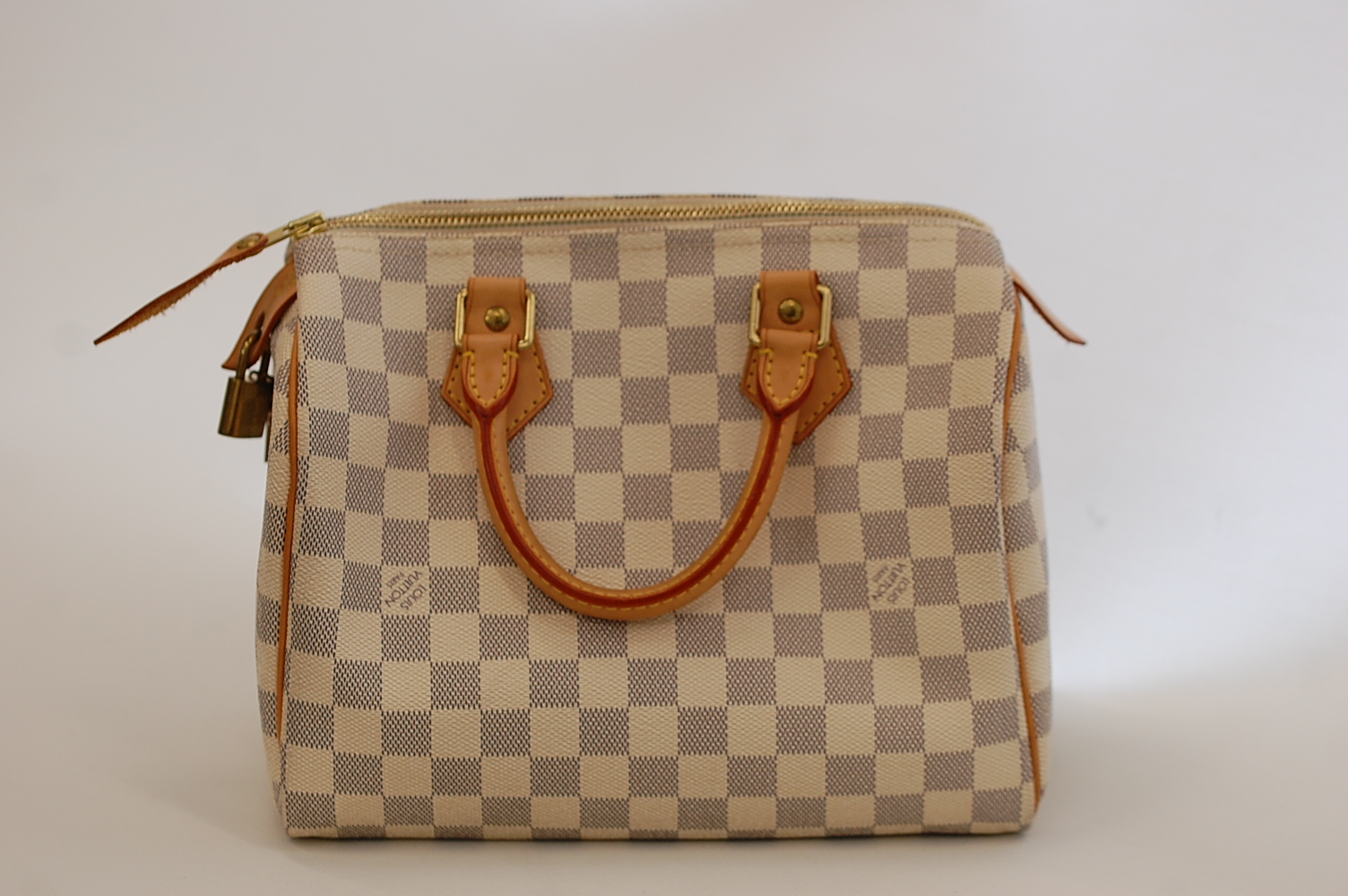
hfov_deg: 15.2
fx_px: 5050
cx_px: 674
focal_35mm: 135
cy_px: 448
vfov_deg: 10.1
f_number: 3.2
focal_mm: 90
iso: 400
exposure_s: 1/160
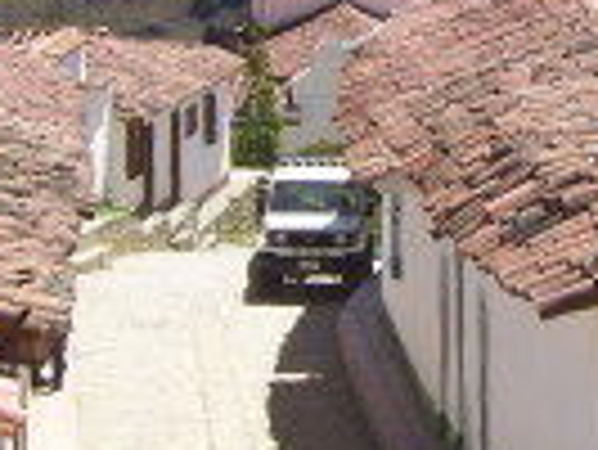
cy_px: -68
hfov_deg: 13.6
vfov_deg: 10.2
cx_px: 483
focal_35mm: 144
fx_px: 2490
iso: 80
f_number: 4.8
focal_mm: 6
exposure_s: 1/500
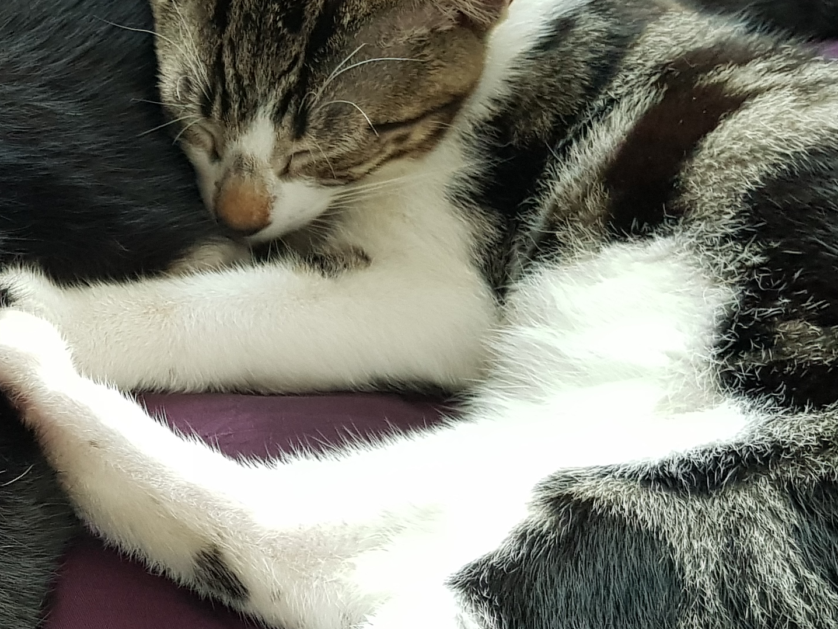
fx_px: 1767
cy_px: 536
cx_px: 62
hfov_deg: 25.7
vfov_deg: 19.9
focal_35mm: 73
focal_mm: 4.2
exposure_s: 1/23
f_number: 1.7
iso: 200
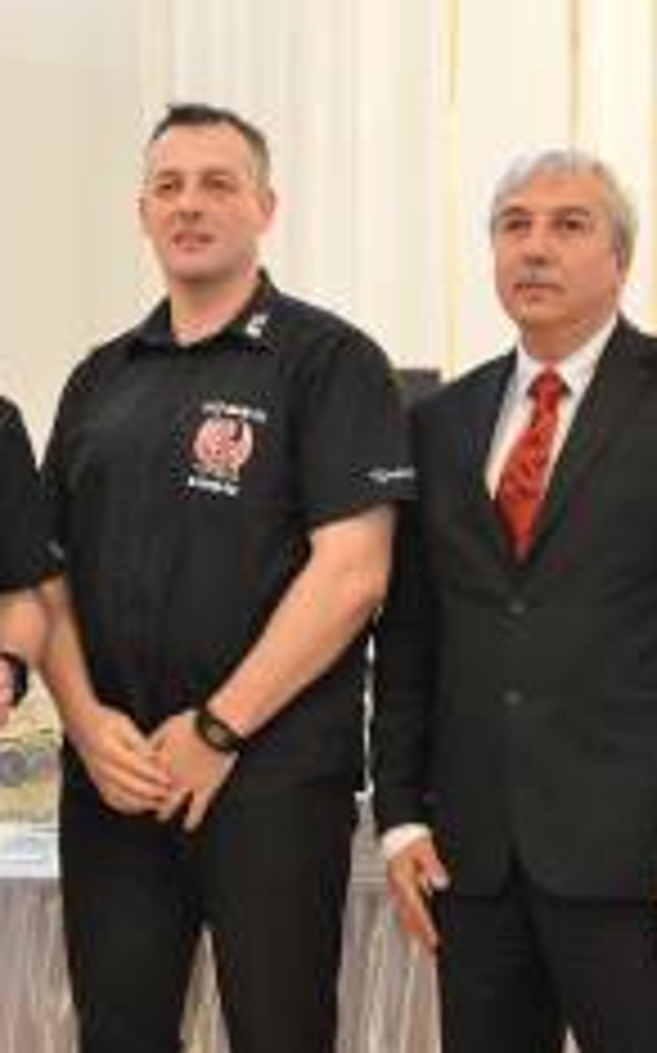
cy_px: 594
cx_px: 135
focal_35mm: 73
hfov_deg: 17.7
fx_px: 2094
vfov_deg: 28.2
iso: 1400
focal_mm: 28
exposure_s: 1/60
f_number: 2.8
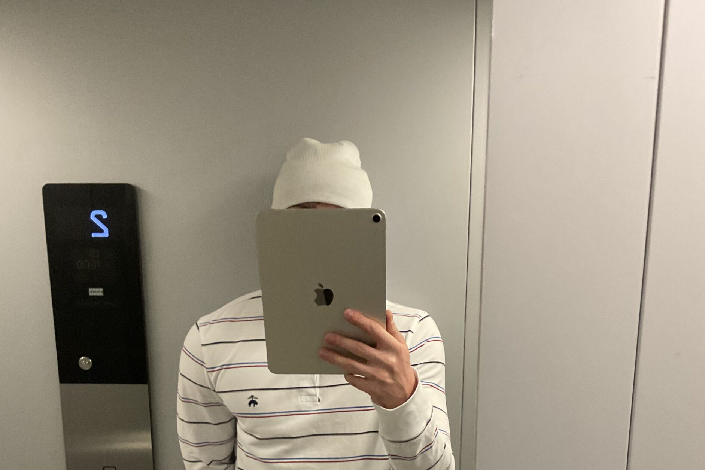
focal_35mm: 41
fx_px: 803
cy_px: 411
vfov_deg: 31.3
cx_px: 347
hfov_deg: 47.4
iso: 320
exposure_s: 1/60
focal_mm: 3
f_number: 1.8
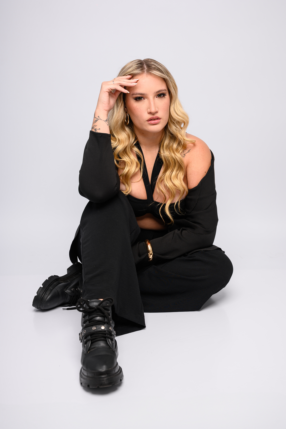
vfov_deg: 39.6
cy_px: 214
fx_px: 597
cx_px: 143
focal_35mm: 50
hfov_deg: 27.0
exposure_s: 1/160
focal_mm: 50
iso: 50
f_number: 5
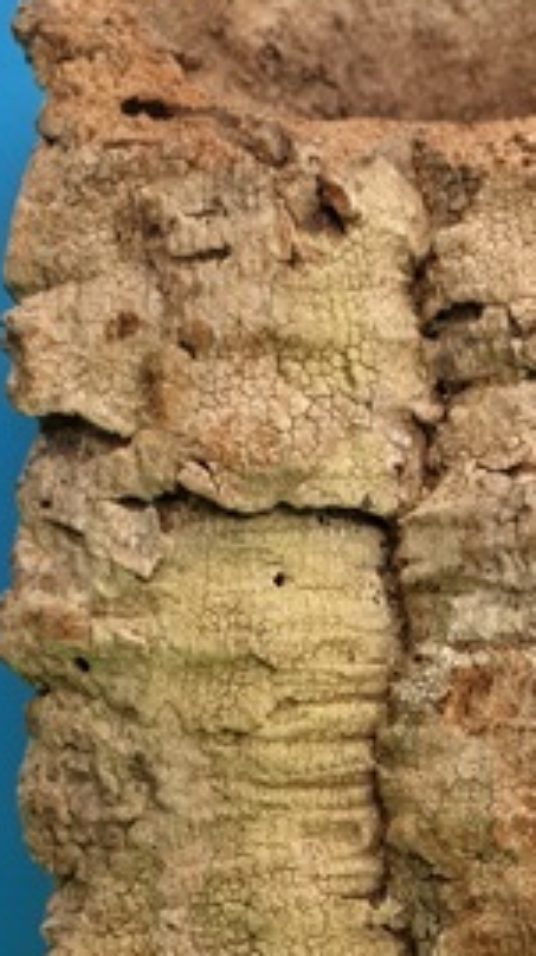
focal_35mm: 68
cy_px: 872
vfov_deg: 29.6
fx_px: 1721
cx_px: 579
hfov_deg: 17.2
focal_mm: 4.3
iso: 64
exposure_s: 1/120
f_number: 2.4
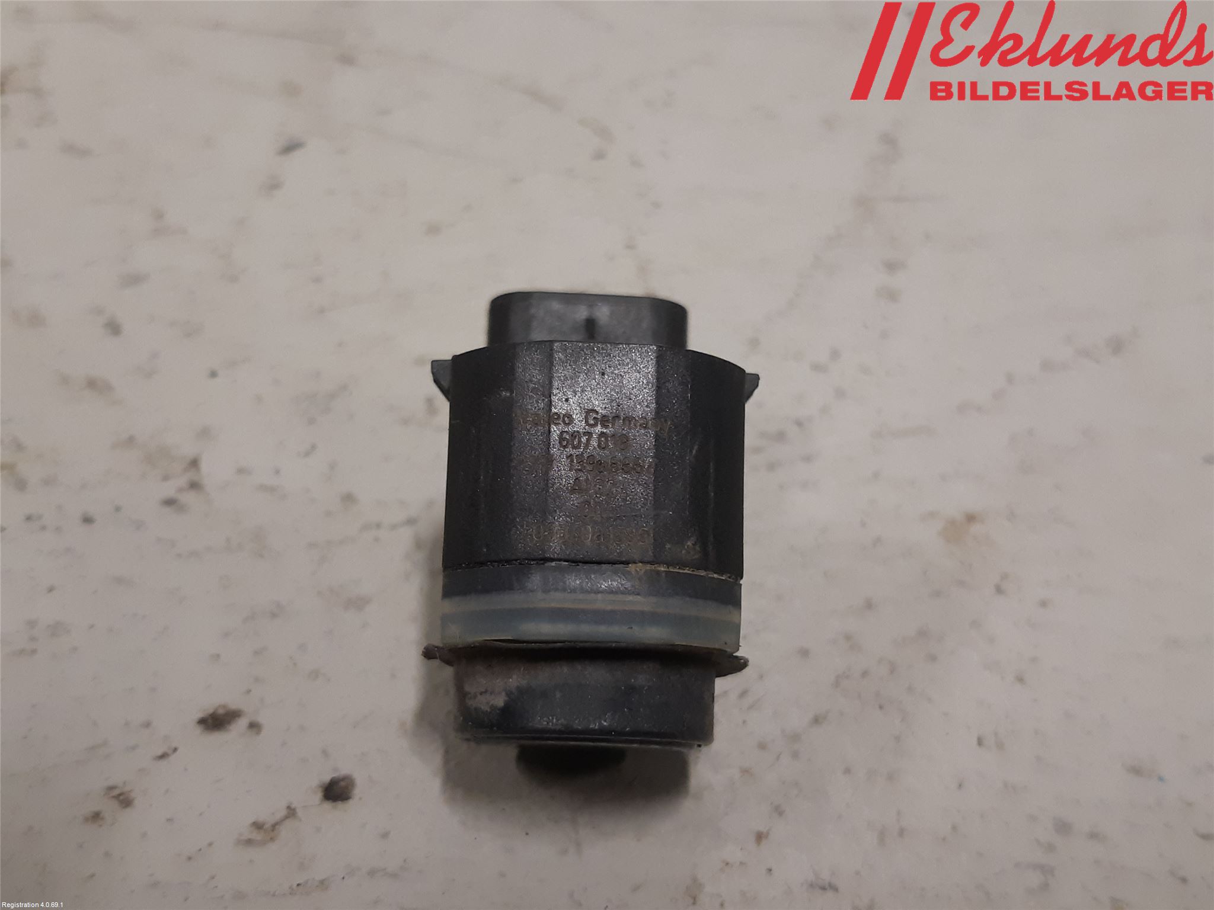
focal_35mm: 26
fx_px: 912
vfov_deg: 53.1
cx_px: 607
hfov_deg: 67.3
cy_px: 455
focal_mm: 3.93
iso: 160
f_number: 1.7
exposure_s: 1/50
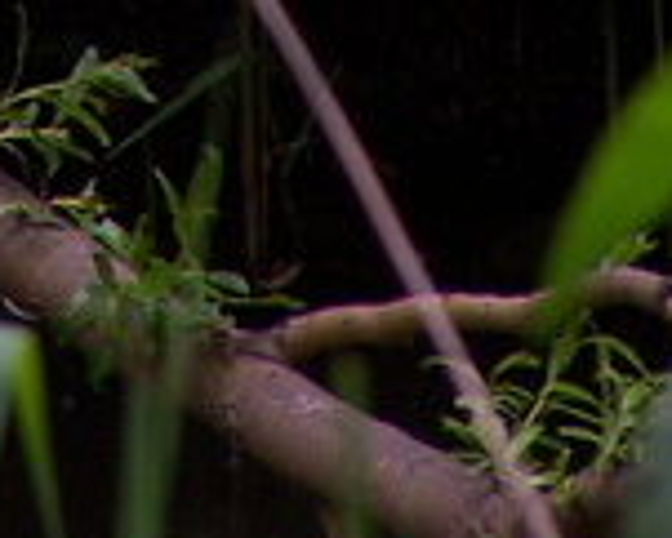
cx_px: -129
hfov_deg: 1.3
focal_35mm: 1506
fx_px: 29972
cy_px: -771
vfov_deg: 1.0
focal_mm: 63
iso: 100
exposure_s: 1/200
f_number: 3.7
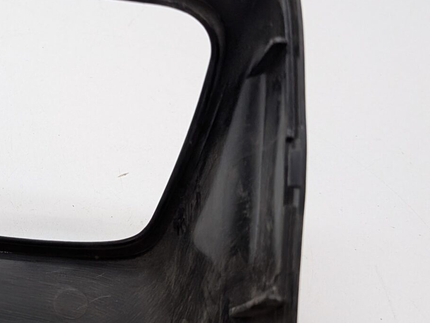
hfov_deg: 26.4
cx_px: -39
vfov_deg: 21.5
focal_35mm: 68
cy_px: 242
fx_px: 846
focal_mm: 6.9
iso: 189
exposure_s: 1/123
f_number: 1.68
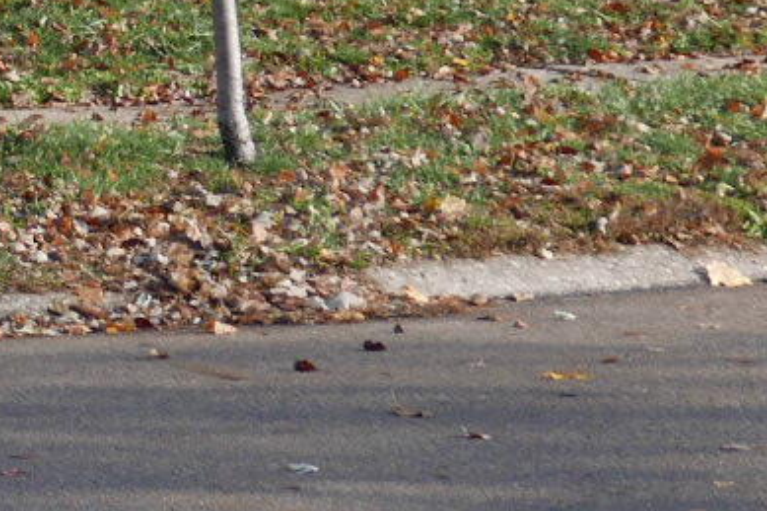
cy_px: -402
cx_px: -903
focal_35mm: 250
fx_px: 5324
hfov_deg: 7.8
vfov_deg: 5.4
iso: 200
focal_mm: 20.6
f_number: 2.6
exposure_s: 1/1600
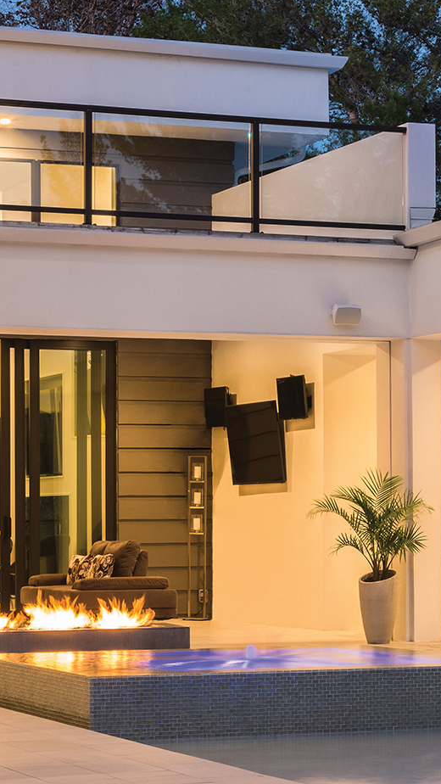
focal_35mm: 118
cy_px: 454
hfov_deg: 10.2
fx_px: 2452
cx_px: 454
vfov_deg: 18.1
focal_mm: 52
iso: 320
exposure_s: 3
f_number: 14
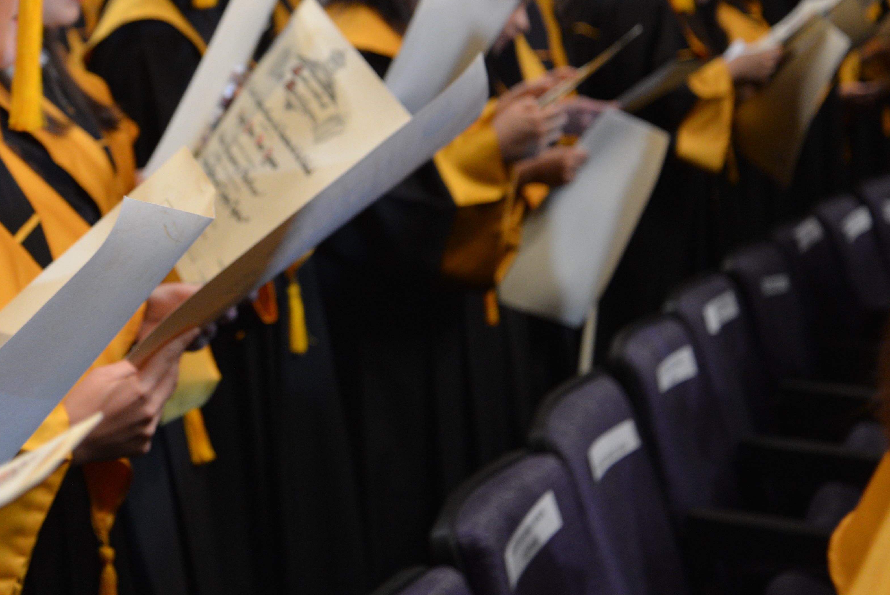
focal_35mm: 84
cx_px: 186
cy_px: 100
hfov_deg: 23.8
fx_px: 2078
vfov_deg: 16.1
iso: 1600
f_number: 4.2
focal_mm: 44
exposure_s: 1/20
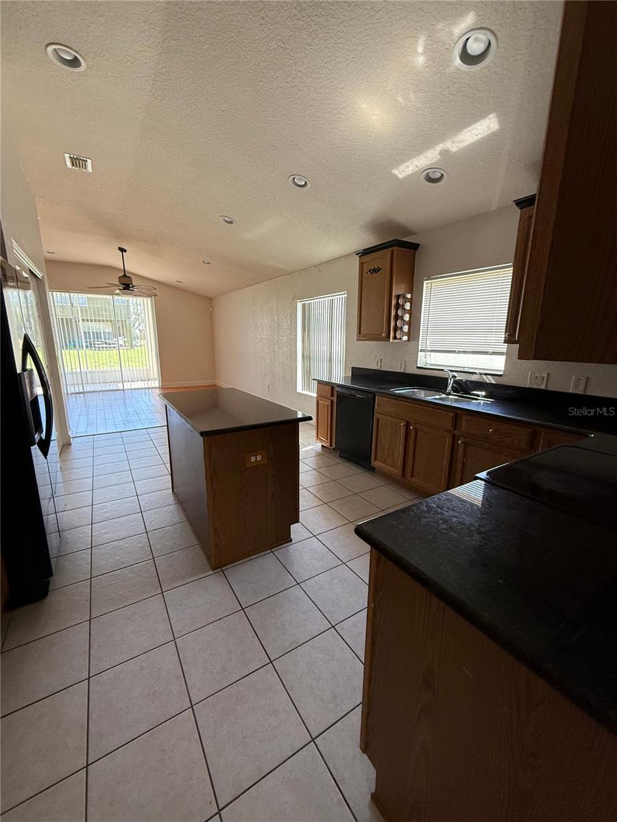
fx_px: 333
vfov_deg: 102.1
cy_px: 411
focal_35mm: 14
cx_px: 308
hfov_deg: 85.7
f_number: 2.2
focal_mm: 2.22
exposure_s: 1/99
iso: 200
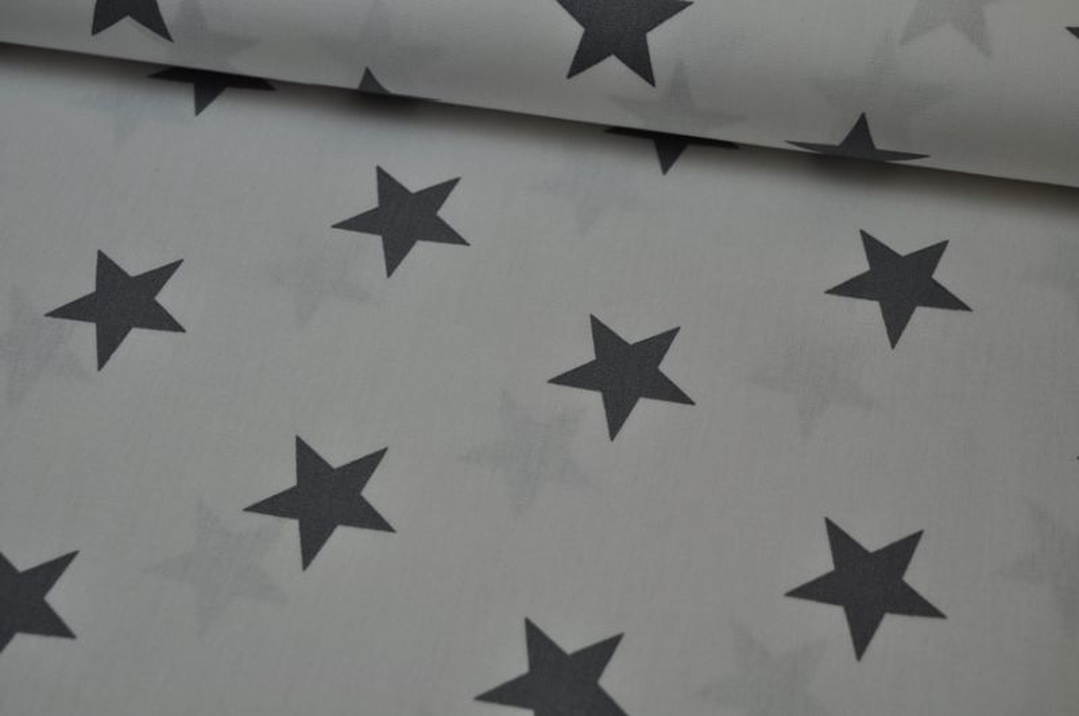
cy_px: 358
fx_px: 2020
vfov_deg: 20.1
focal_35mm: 68
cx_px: 540
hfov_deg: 29.9
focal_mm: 45
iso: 250
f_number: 5.6
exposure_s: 1/125
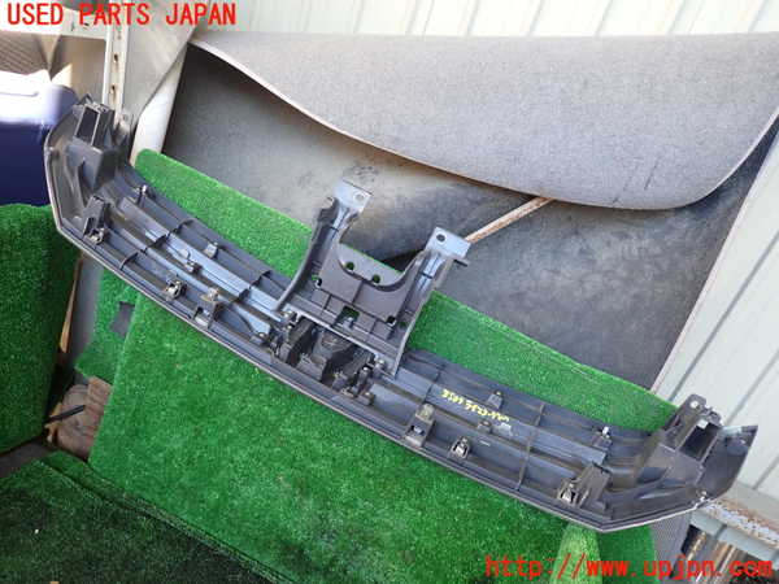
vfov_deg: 54.9
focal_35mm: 25
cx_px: 390
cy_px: 292
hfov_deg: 69.4
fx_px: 563
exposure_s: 1/60
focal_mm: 4.5
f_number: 2
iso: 125
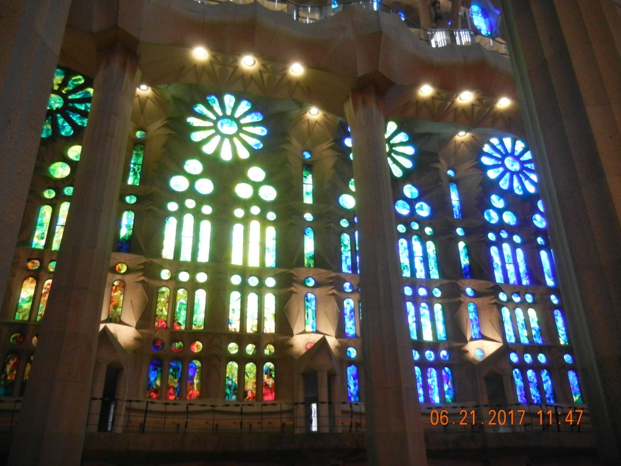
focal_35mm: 30
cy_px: 233
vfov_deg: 46.8
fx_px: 538
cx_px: 310
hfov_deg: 60.0
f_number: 3.5
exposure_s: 1/50
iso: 640
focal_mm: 5.4
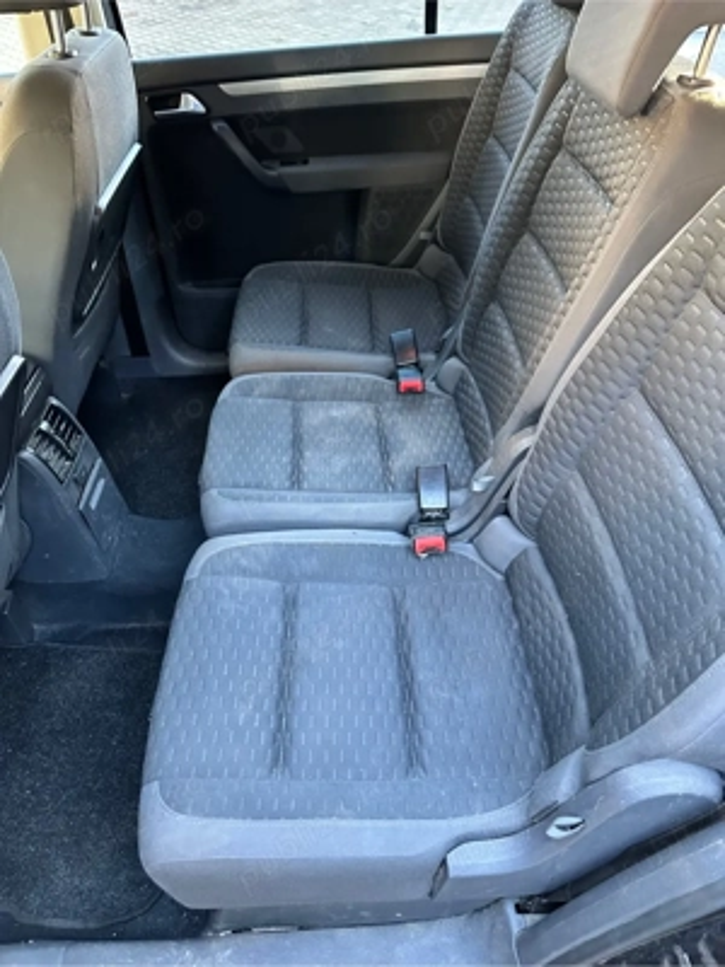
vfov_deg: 71.6
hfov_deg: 56.8
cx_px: 362
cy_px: 484
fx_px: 670
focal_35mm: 24
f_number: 1.78
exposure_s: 1/55
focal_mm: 6.86
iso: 1000
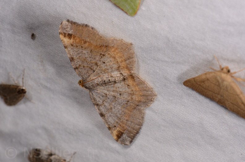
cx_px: 122
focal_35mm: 128
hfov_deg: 16.1
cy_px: 81
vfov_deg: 10.7
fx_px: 866
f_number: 25
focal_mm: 85
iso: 100
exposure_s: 1/60
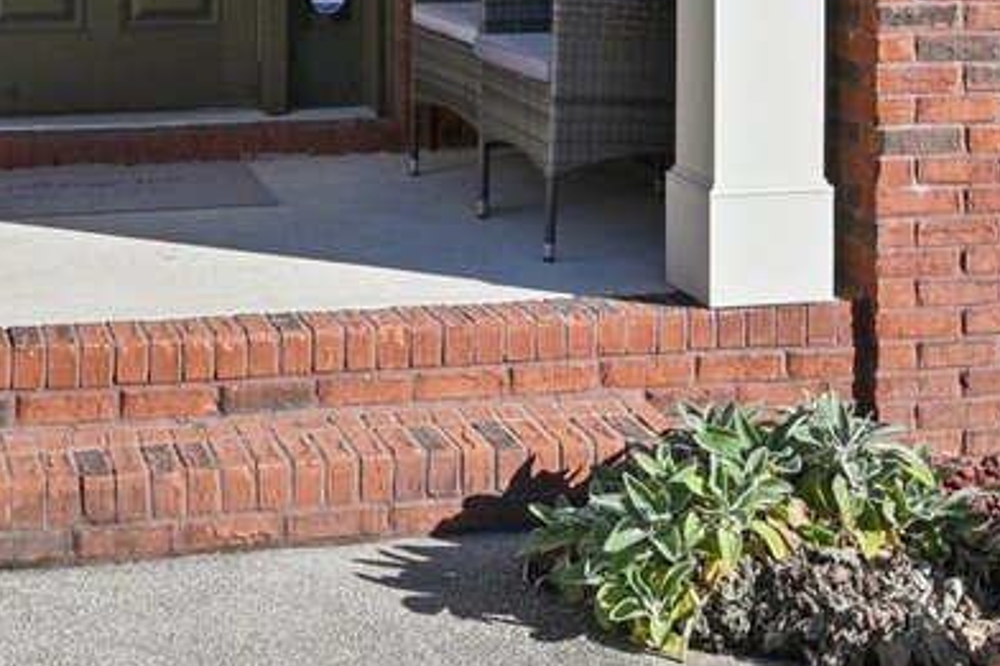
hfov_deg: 21.1
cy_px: -218
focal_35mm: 97
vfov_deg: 13.6
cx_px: 482
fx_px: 2682
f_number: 8
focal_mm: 18.5
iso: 100
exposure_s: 1/320
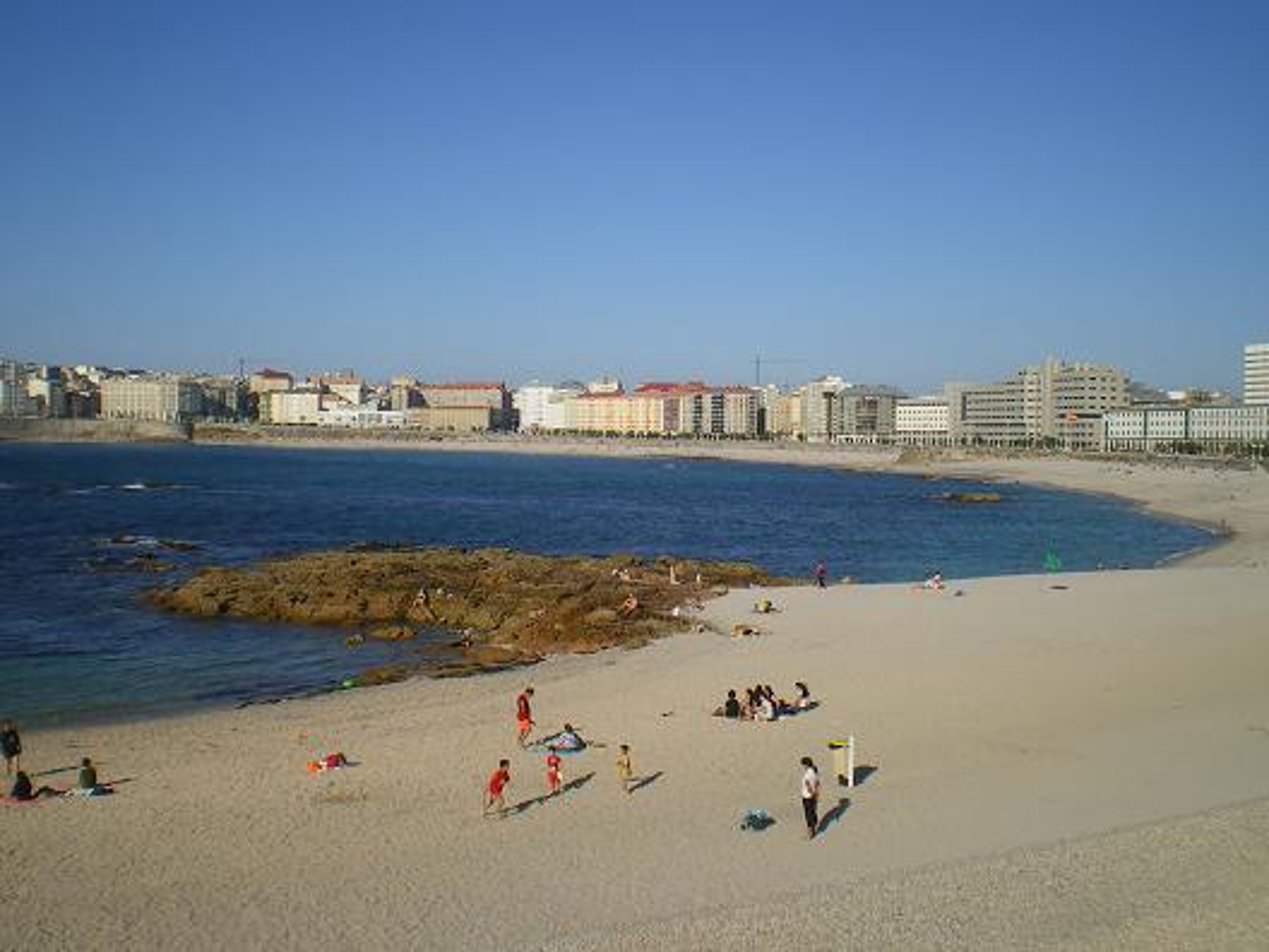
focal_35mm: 38
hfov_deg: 49.0
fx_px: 1393
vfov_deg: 37.7
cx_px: 634
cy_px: 476
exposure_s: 1/640
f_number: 4.6
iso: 64
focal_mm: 6.3
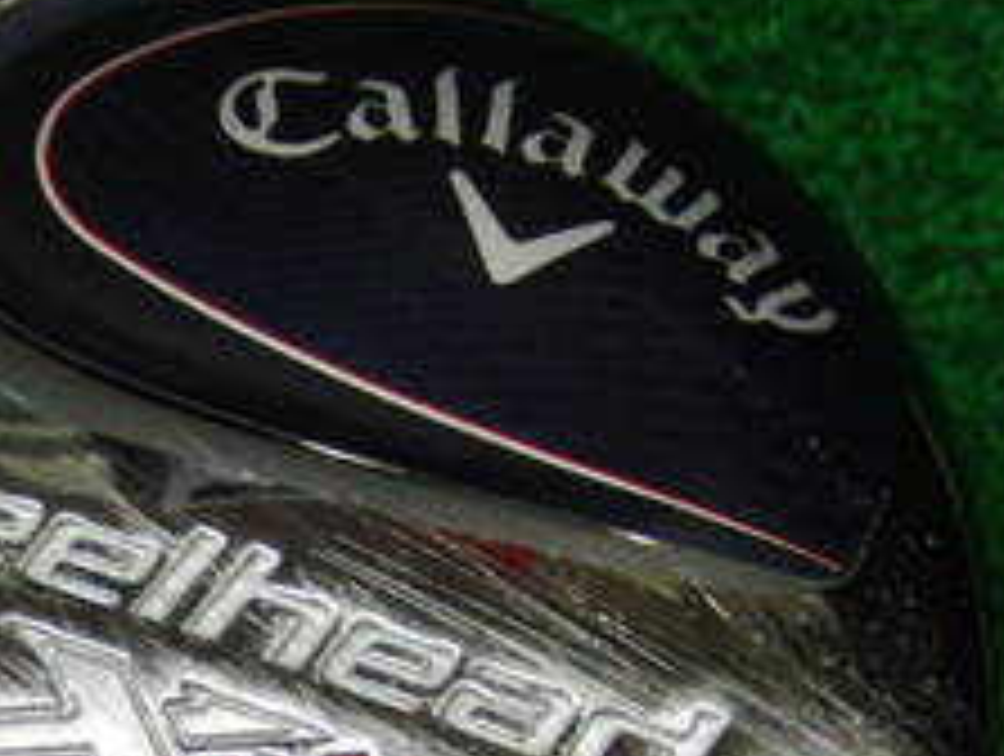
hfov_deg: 18.4
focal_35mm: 106
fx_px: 3079
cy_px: 720
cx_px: 212
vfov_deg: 13.8
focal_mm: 6.42
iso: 320
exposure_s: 1/80
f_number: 3.6
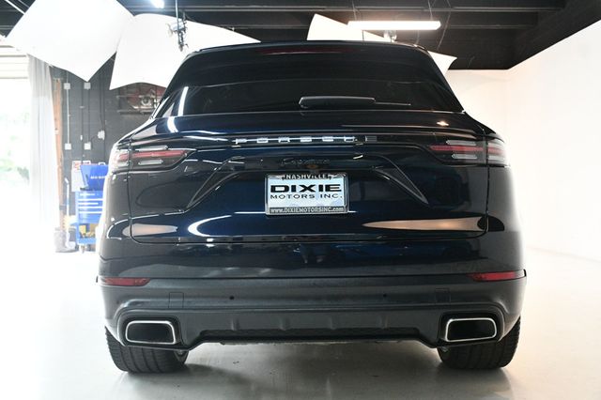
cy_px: 200
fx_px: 601
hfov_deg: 53.2
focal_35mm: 36
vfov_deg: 36.8
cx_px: 300
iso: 3200
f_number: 3.8
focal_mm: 24
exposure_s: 1/125
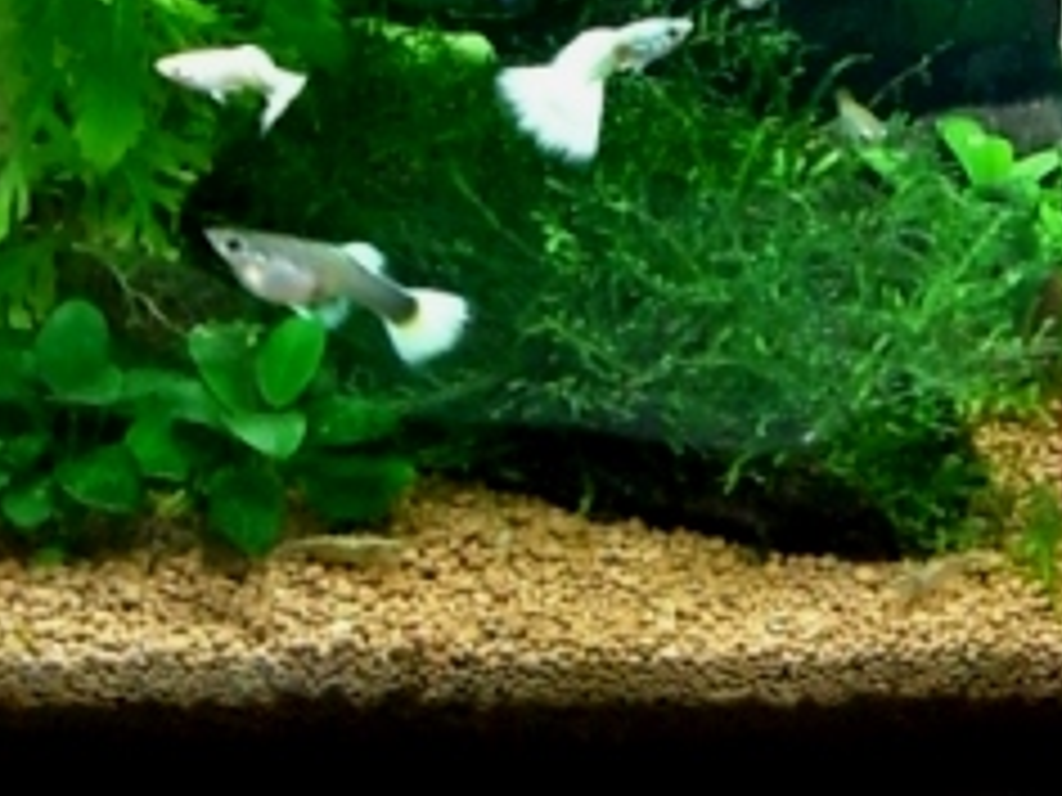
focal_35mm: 72
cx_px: 684
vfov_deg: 20.0
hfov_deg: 26.9
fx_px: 2209
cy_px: 76
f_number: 2.7
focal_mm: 6.2
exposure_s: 1/25
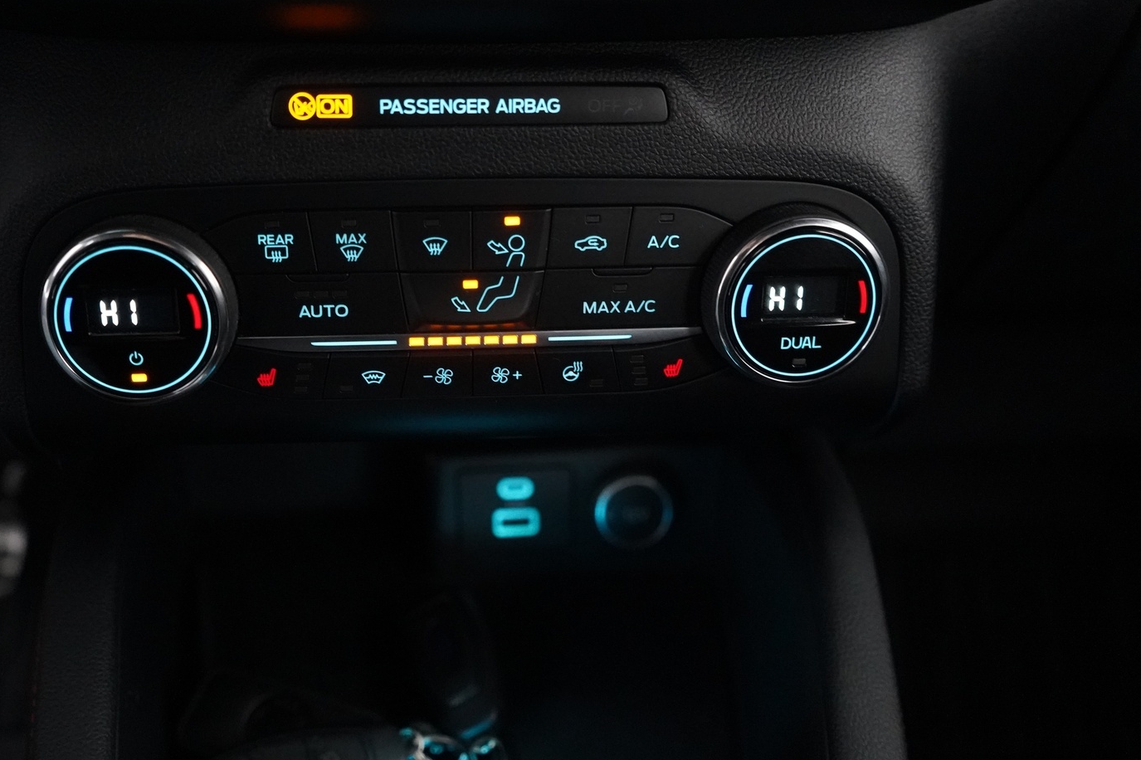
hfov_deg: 56.9
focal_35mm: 33
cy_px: 351
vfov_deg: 39.9
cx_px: 477
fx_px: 1046
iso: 12800
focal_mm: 28
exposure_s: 1/80
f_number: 3.5
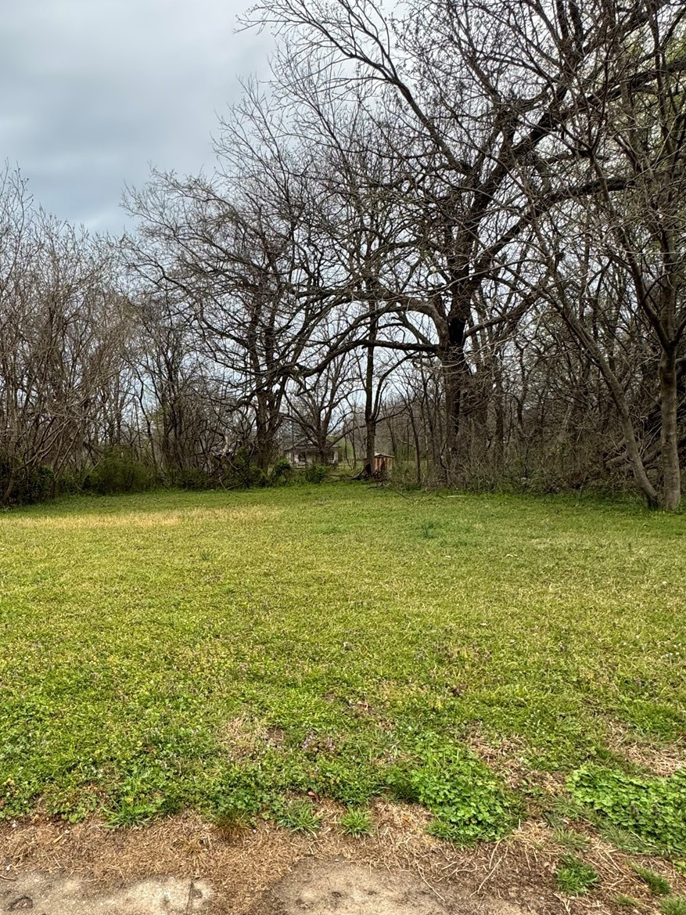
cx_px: 219
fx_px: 608
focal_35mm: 23
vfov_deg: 73.1
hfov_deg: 57.4
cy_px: 548
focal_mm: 2.22
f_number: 2.2
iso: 80
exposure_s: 1/99
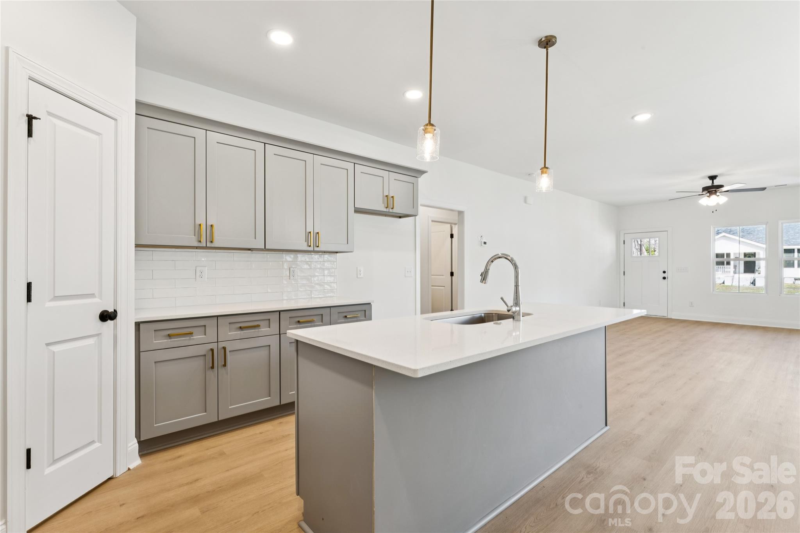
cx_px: 400
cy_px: 266
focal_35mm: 16
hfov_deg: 95.3
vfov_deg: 72.4
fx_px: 364
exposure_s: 1/2.5
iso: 100
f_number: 14
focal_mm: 16.4
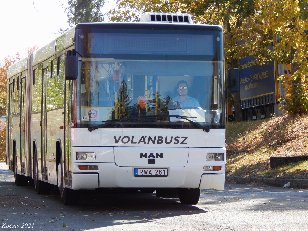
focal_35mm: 209
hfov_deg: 9.5
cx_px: 154
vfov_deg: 7.1
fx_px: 1860
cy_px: 116
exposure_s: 1/200
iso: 125
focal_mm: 37.1
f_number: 5.4
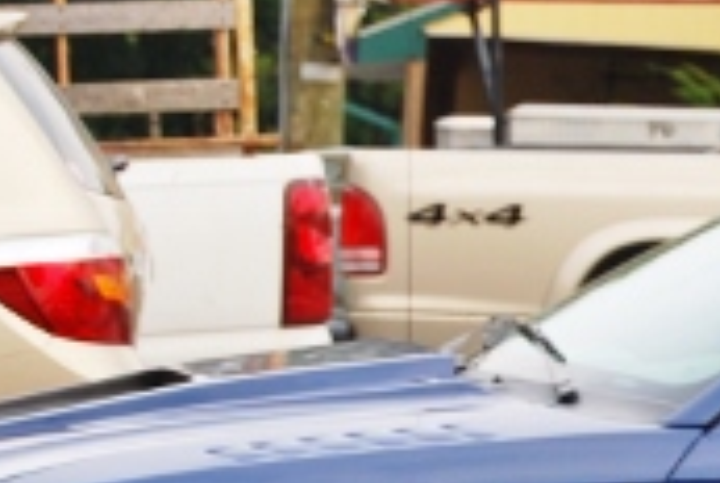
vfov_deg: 4.5
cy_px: 429
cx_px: 949
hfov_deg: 6.7
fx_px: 6107
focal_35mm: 305
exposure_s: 1/125
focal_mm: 55
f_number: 5.6
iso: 140
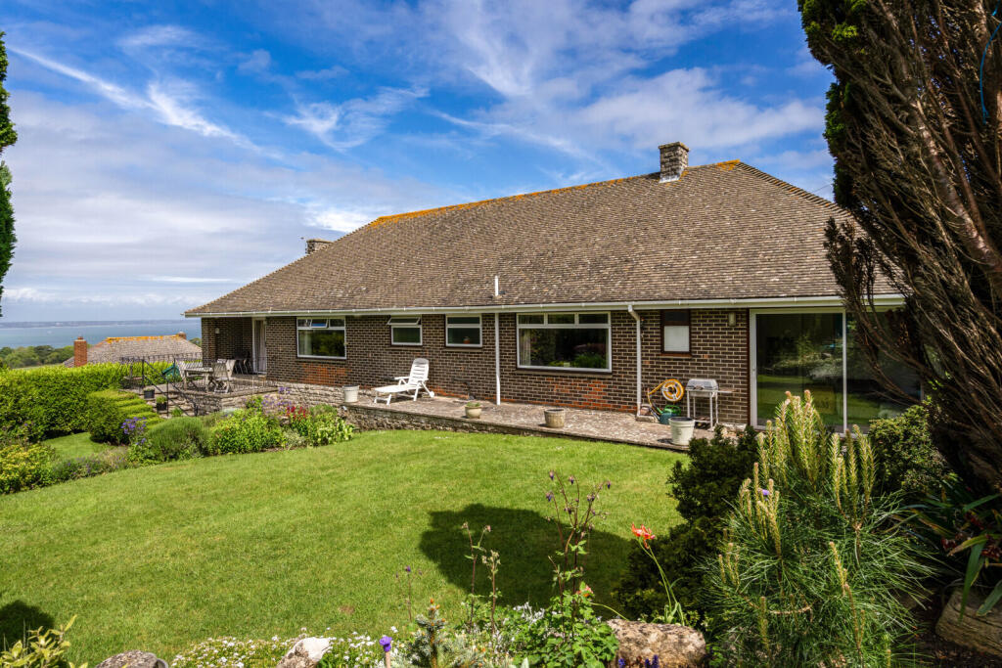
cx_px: 501
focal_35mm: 19
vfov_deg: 64.6
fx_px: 529
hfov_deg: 86.9
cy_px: 334
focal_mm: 19
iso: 400
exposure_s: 1/640
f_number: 11
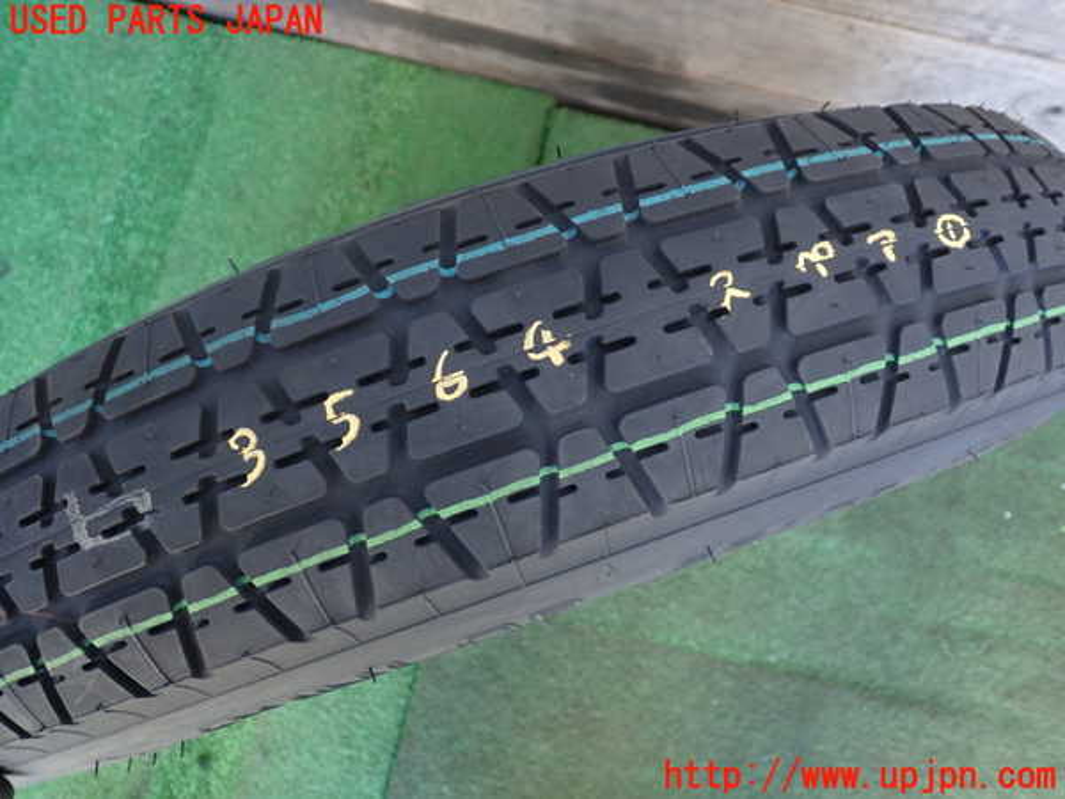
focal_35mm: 32
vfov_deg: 44.2
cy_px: 400
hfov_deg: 56.8
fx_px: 985
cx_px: 532
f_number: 2.4
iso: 200
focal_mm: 5.79
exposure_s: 1/30
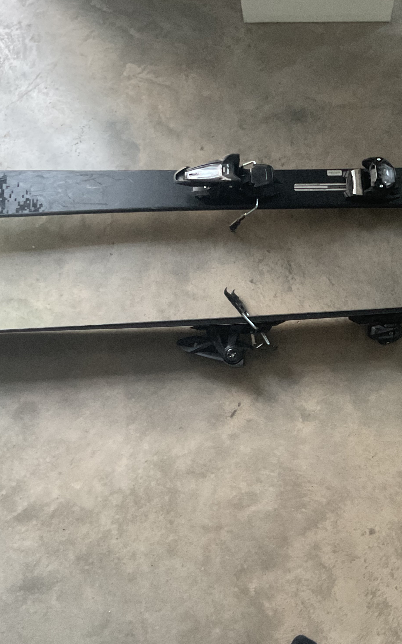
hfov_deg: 29.4
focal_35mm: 42
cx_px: 358
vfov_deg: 47.2
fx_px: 736
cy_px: 320
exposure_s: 1/40
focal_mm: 3
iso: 250
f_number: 1.8
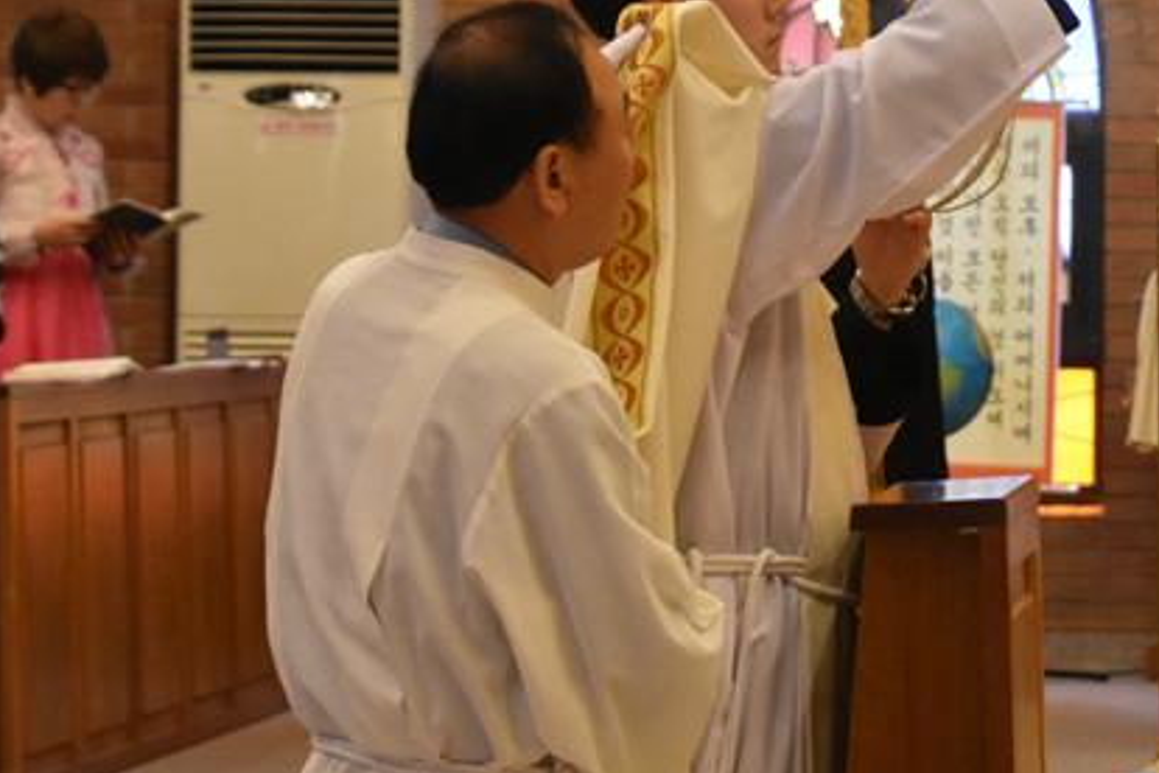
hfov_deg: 11.0
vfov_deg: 7.4
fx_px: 5956
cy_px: 255
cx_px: 1195
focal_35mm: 185
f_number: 4.8
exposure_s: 1/60
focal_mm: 50
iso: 2200
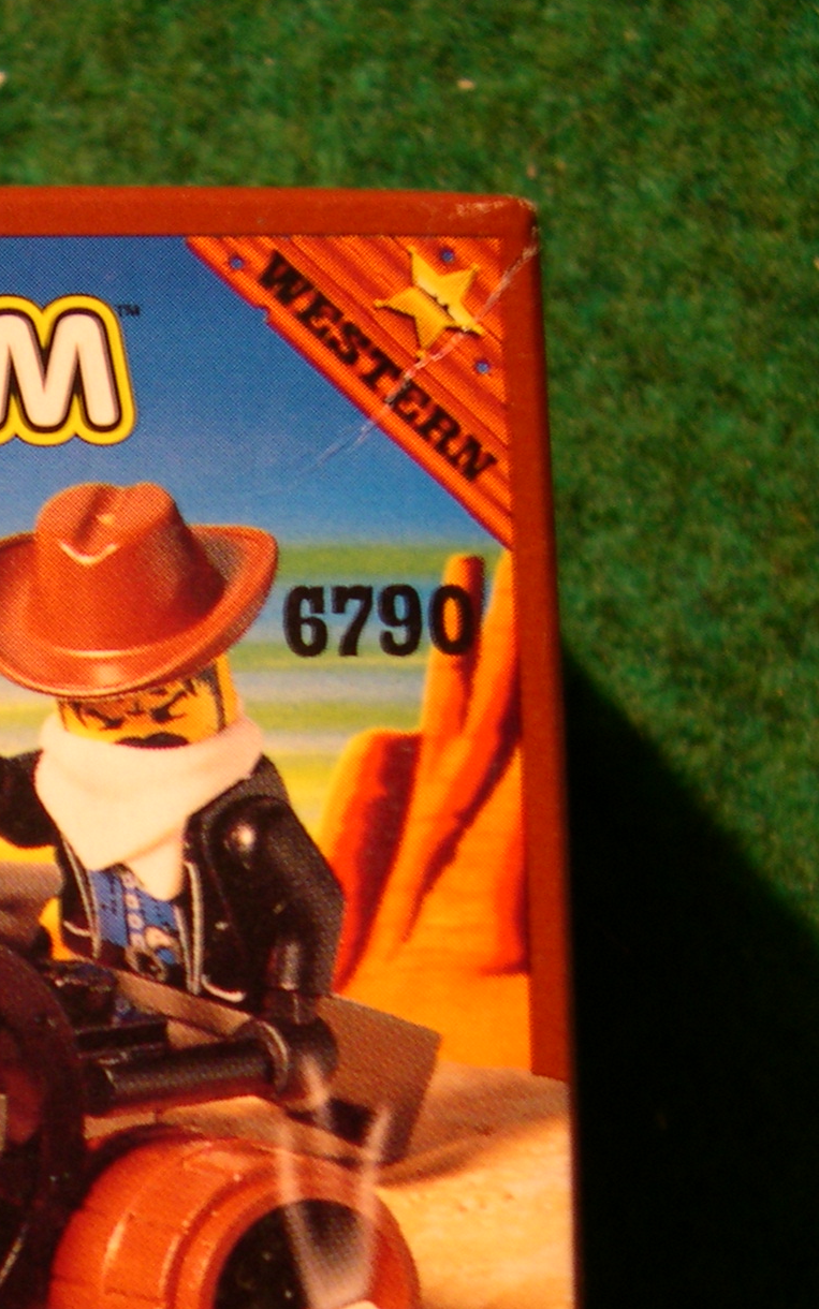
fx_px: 2677
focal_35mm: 75
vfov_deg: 27.4
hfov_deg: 16.7
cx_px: -151
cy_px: 847
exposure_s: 1/4.8
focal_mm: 8
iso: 118
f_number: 2.8
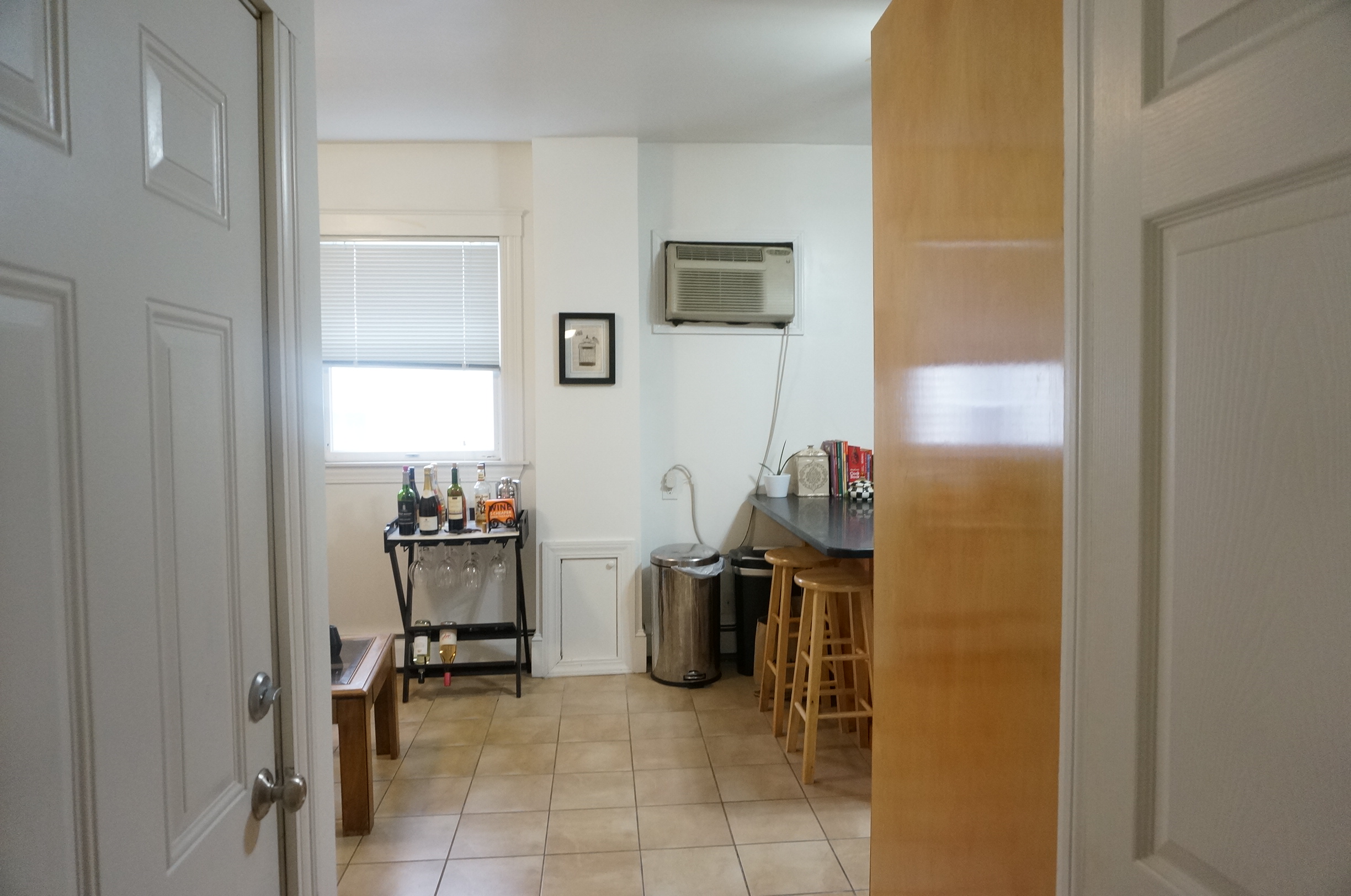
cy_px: 448
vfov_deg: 53.0
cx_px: 676
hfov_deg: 73.8
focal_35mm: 24
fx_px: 899
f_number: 4
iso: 1600
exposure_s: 1/60
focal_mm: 16
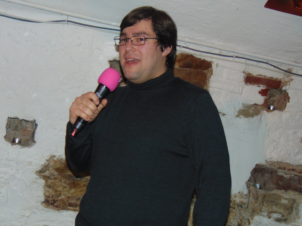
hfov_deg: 32.2
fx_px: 523
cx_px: 151
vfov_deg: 24.4
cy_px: 113
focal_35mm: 60
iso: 200
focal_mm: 10.8
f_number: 3.6
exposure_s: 1/8
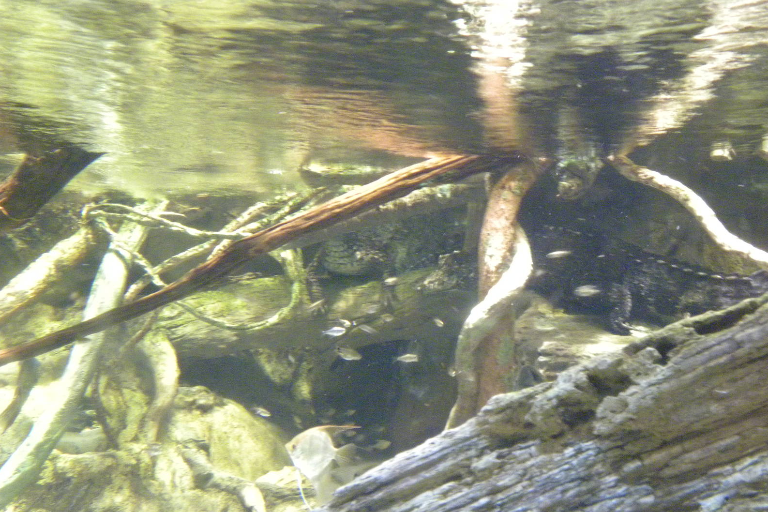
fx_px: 917
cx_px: 384
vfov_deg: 31.2
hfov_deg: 45.4
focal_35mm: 43
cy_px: 277
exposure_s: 1/9.5
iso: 734
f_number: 3.2
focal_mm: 7.3
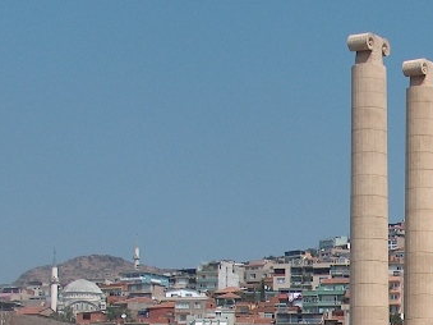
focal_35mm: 157
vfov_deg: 9.3
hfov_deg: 12.2
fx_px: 1963
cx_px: 567
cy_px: 398
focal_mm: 10.64
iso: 100
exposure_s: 1/735
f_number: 4.8
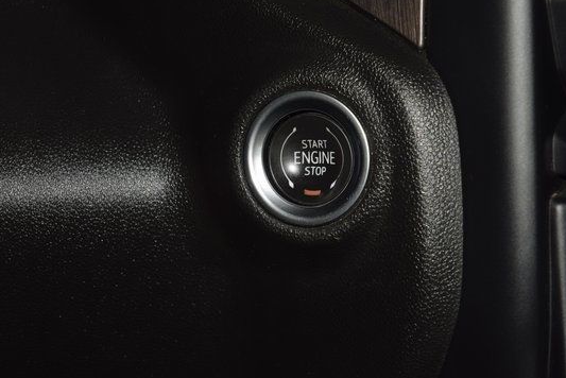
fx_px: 1982
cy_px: 153
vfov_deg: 10.9
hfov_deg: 16.2
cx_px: 314
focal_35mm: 126
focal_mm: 70
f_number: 8
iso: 100
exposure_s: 1/125
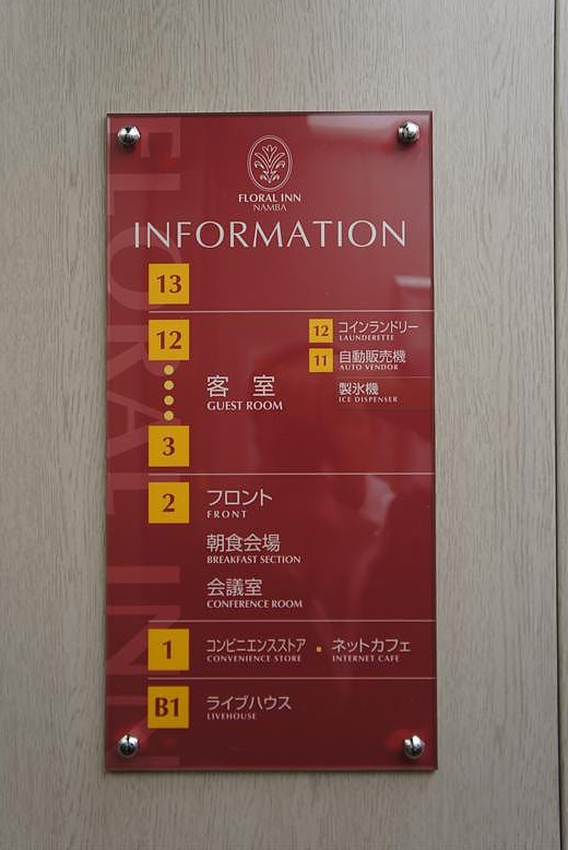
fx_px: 946
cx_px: 283
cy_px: 415
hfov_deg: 33.4
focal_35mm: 40
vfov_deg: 48.4
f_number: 4
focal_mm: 26
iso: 400
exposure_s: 1/40
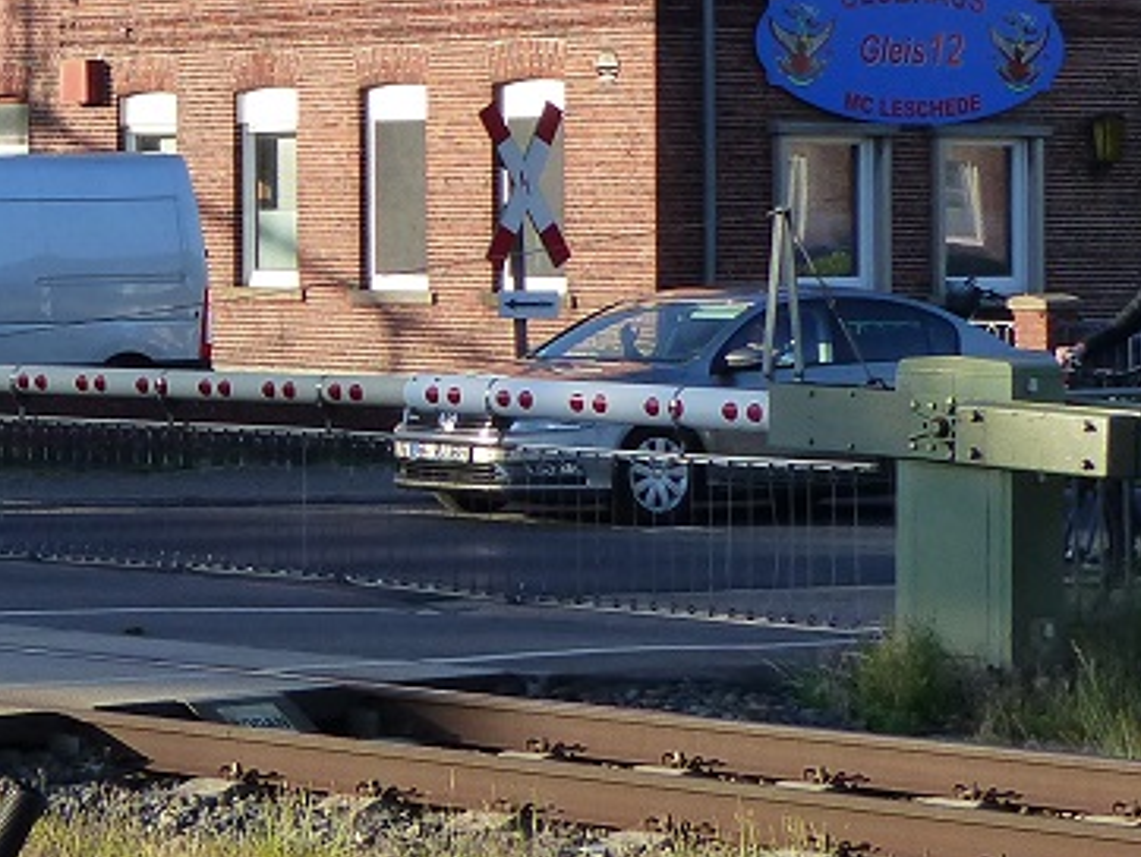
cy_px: 16
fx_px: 4915
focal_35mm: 149
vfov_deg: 9.9
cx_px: -444
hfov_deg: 12.7
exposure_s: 1/500
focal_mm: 8.1
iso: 160
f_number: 4
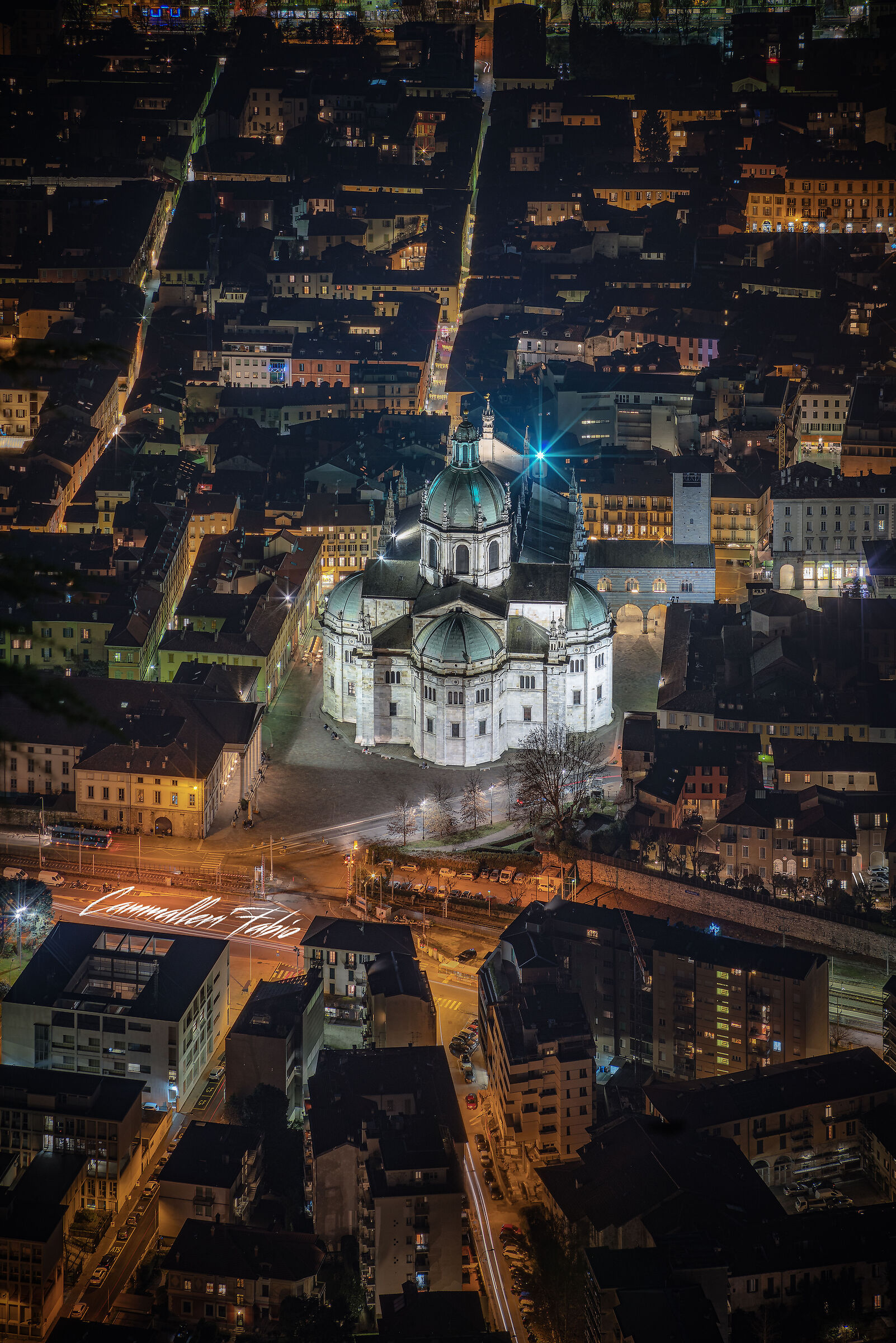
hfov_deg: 9.6
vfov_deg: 14.3
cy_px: 672
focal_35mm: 143
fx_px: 5334
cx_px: 448
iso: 100
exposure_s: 29
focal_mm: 143
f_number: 11
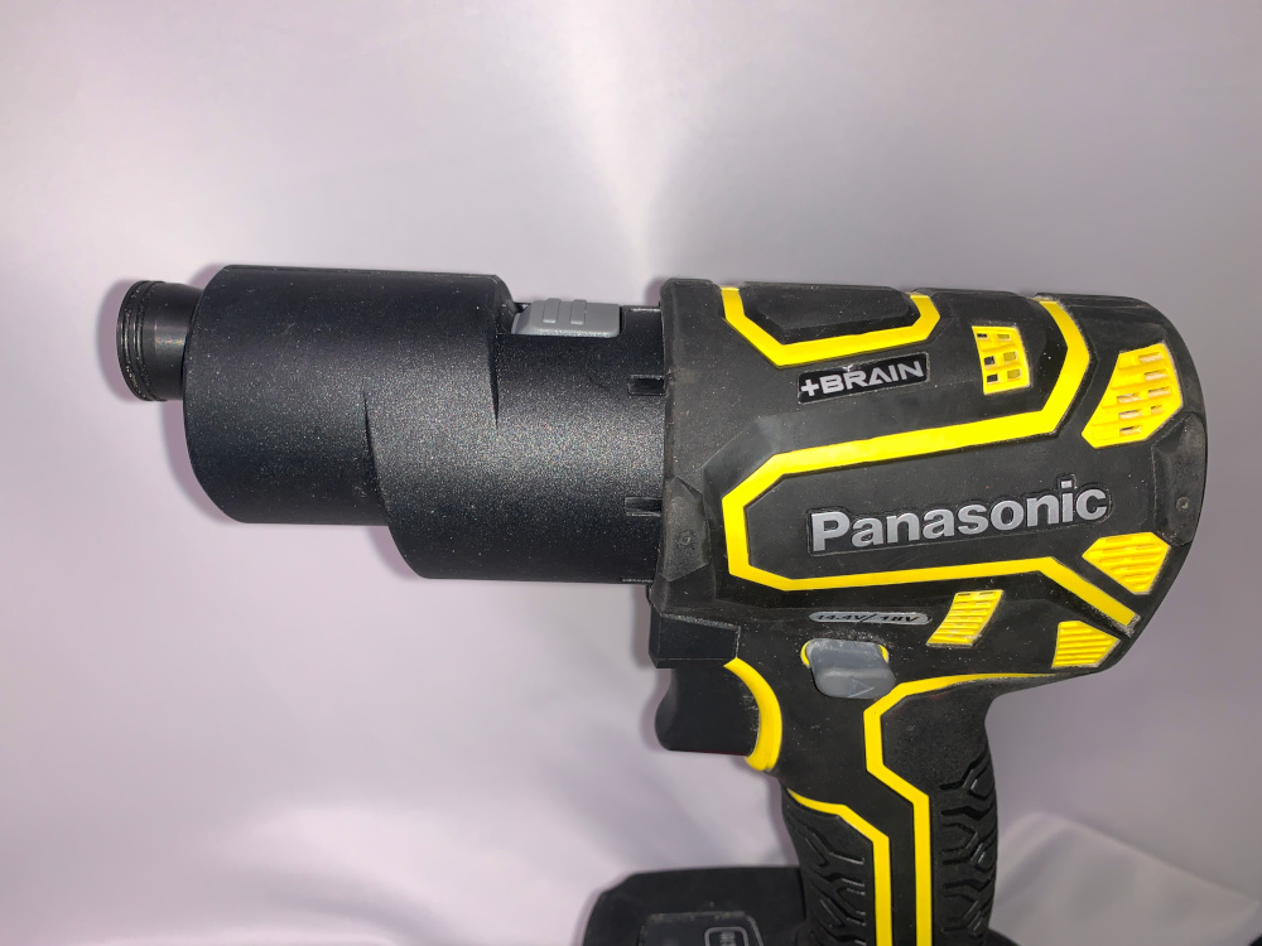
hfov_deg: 67.3
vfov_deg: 53.1
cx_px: 631
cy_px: 473
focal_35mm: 26
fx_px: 948
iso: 25
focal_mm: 4.25
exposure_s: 1/45
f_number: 1.8
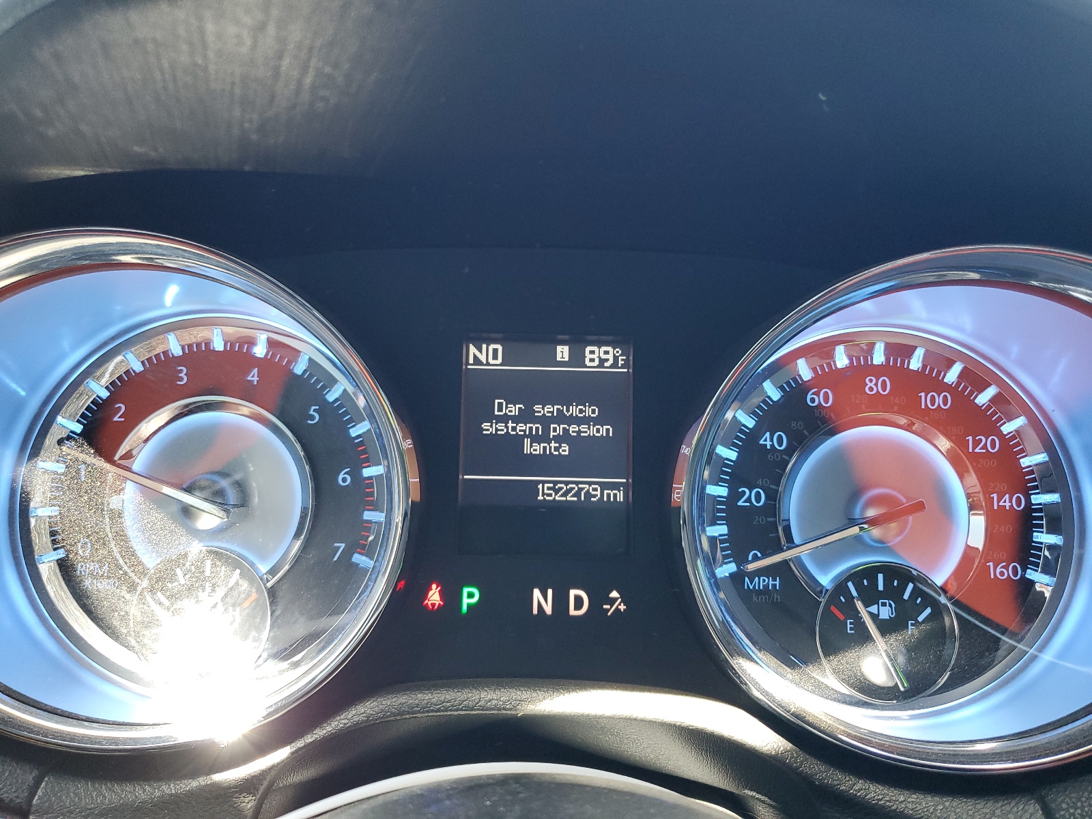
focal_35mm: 26
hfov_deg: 67.3
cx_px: 546
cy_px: 410
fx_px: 820
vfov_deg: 53.1
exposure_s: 1/60.2
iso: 98
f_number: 1.5
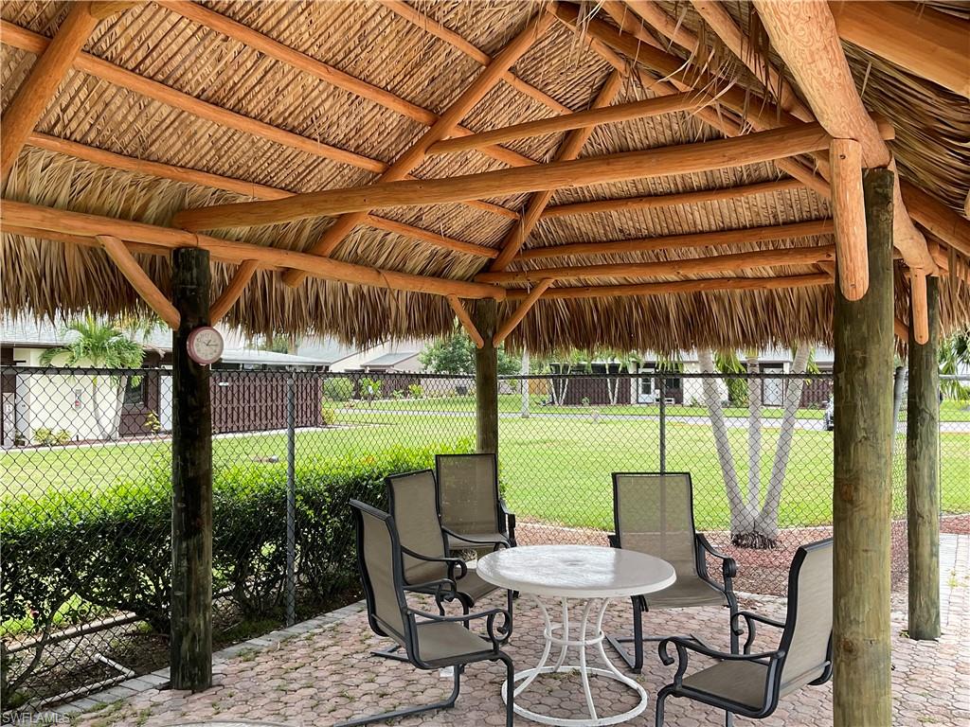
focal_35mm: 29
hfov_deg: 61.7
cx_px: 485
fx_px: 813
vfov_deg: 48.2
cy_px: 364
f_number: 1.8
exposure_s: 1/224
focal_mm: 3
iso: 16
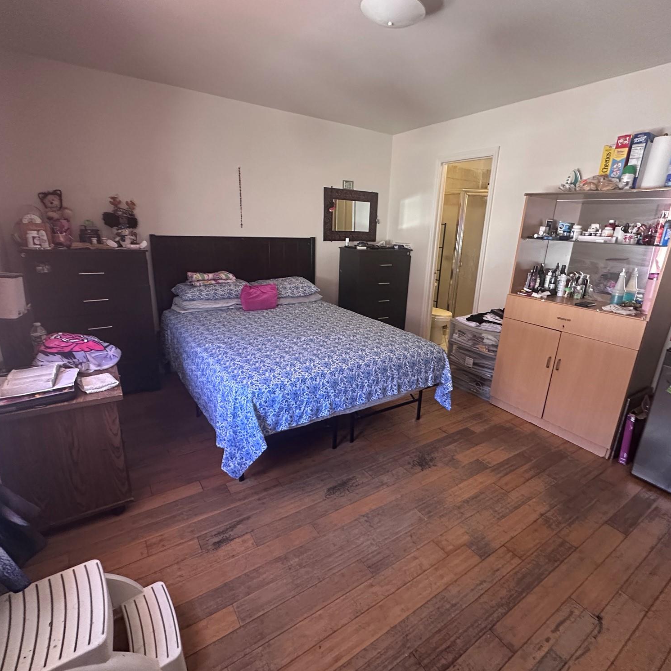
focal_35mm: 17
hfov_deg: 83.9
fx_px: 373
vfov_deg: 84.0
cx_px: 351
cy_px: 336
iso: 640
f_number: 2.2
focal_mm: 2.22
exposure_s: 1/60
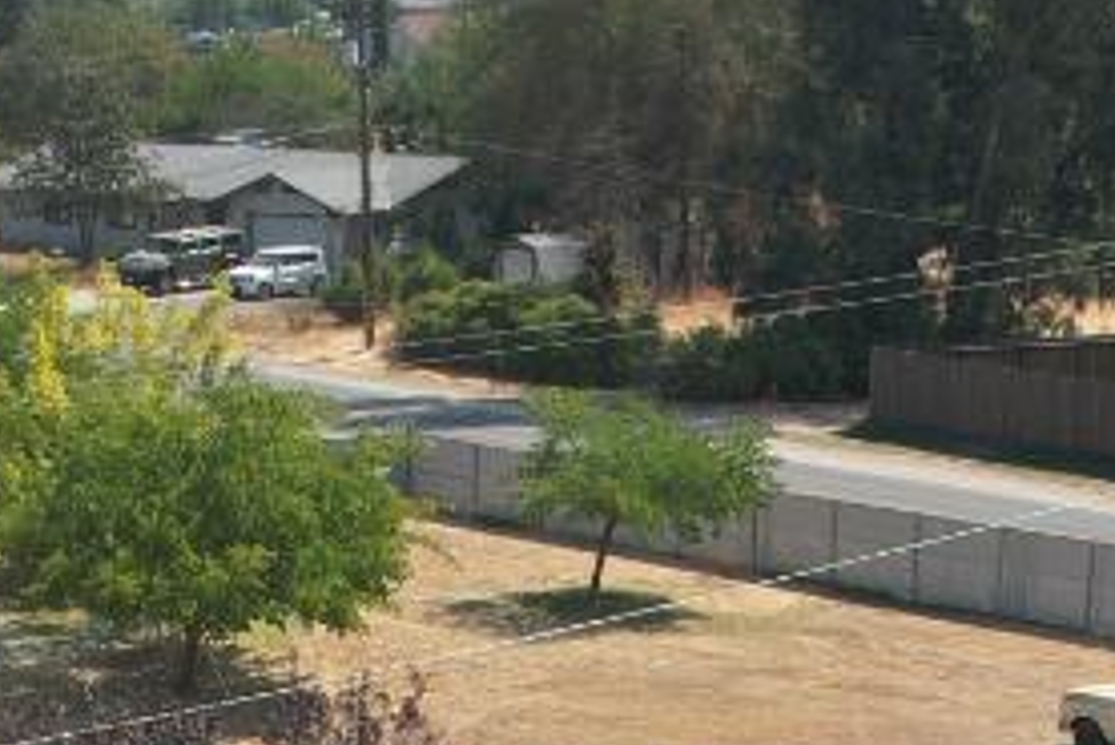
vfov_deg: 10.5
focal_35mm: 119
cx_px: 125
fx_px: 3687
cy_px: 1526
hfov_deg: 17.0
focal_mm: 8.38
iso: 100
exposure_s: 1/1600
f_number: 2.8
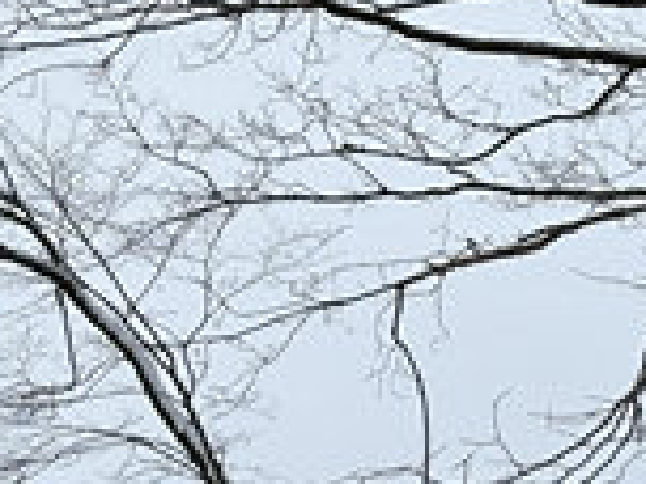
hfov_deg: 9.2
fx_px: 3919
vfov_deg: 7.1
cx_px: -280
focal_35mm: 210
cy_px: 371
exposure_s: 1/3636
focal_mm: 5.96
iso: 50
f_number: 1.6
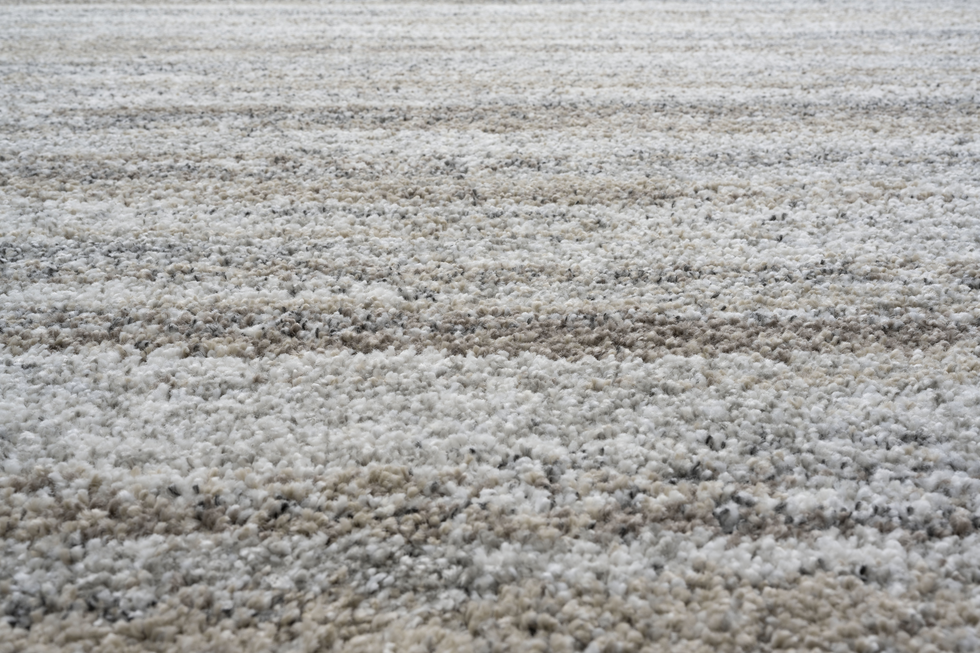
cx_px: 490
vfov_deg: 37.9
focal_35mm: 35
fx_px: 953
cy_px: 326
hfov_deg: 54.4
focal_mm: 35
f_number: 16
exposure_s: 1/1.25
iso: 64
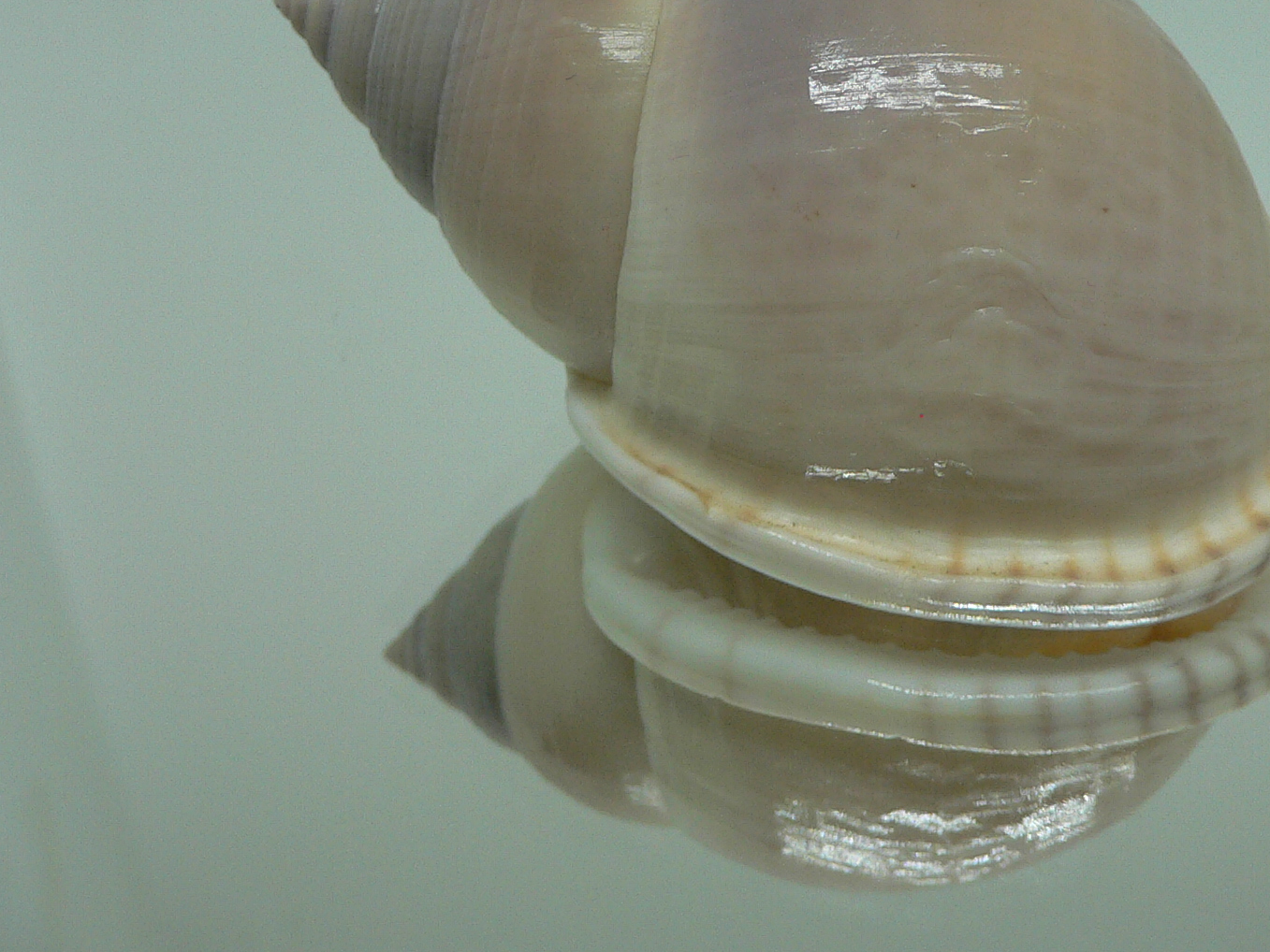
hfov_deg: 36.5
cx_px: 816
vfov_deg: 27.8
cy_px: 277
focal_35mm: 52
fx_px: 1908
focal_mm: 4.6
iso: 100
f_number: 2.8
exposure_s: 1/60
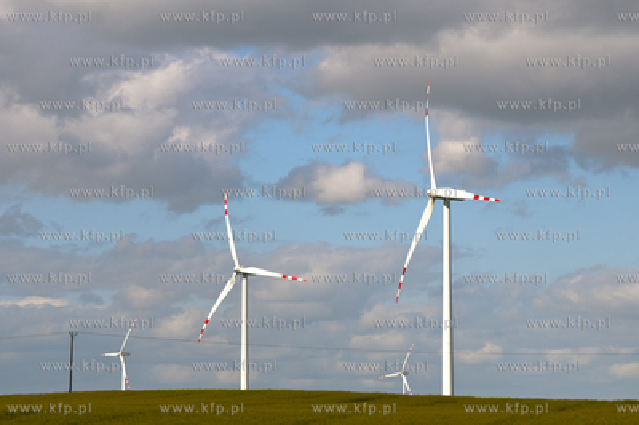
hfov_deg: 13.7
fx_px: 2660
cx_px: 320
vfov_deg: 9.1
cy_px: 212
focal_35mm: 150
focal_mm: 100
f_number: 4.5
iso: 100
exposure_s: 1/1000
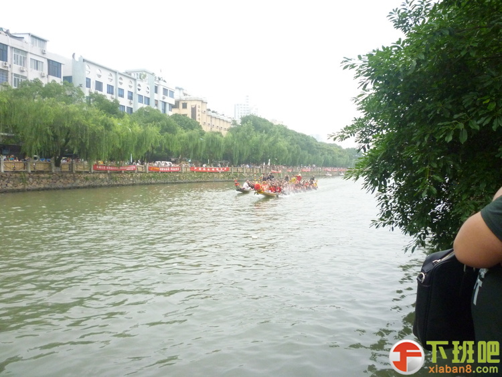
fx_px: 421
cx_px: 251
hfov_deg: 61.6
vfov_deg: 48.3
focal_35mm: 29
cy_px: 188
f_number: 3.3
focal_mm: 5.2
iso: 400
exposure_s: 1/500
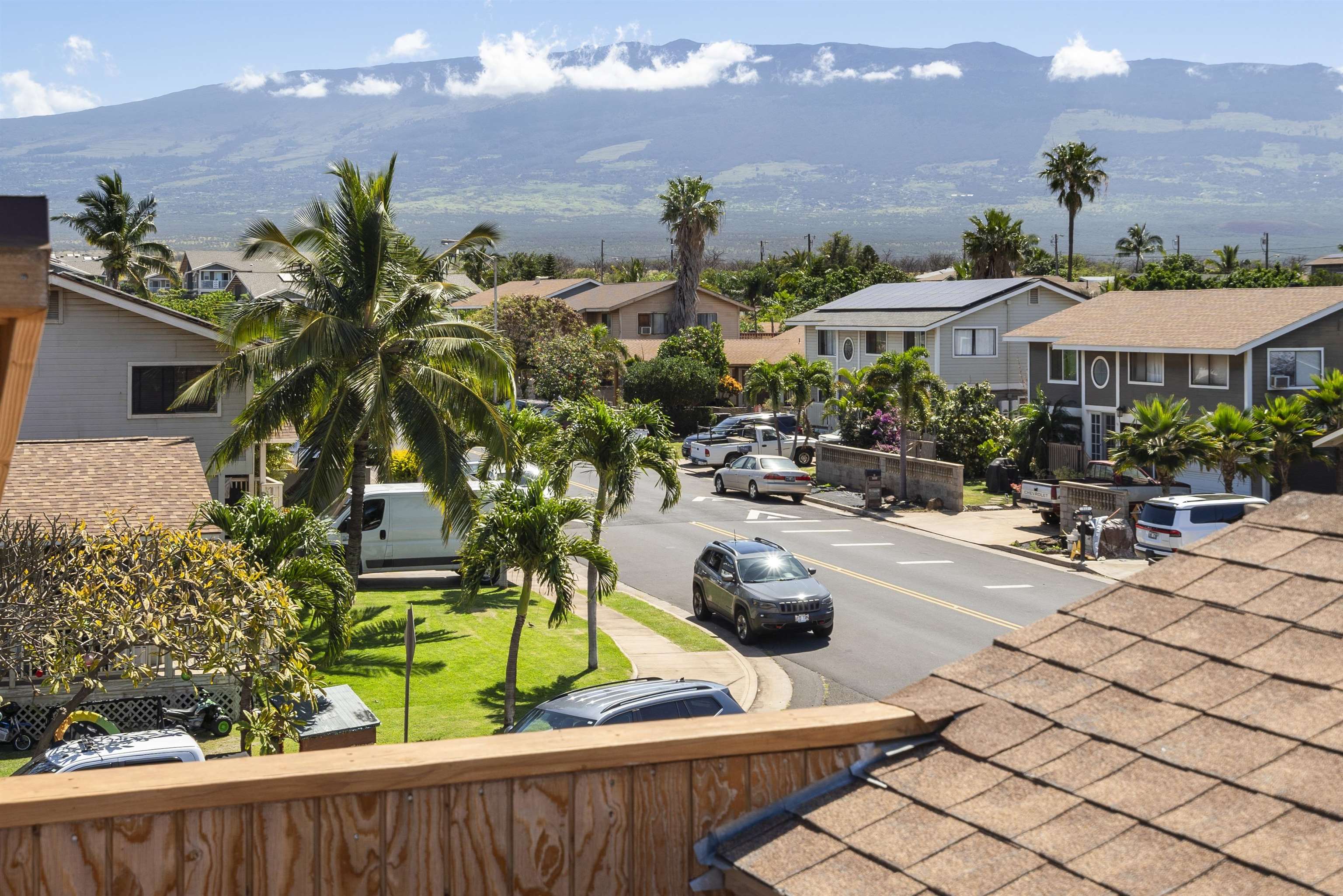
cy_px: 448
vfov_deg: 26.0
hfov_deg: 38.2
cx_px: 672
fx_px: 1940
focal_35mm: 52
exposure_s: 1/200
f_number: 8
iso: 100
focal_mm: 35
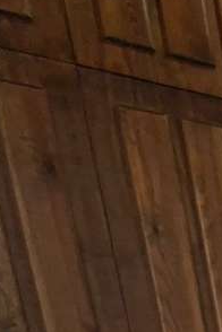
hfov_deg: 10.0
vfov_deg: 22.0
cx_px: 751
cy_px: 547
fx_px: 638
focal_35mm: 69
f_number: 2.2
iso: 200
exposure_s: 1/25
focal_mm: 1.74
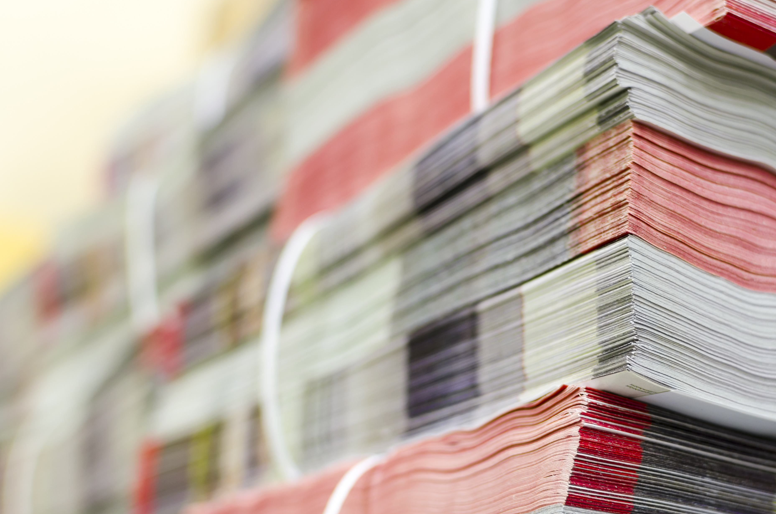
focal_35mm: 70
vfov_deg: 19.5
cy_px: 268
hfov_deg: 29.0
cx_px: 468
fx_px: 1499
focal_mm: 35
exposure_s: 1/10
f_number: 2.8
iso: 160
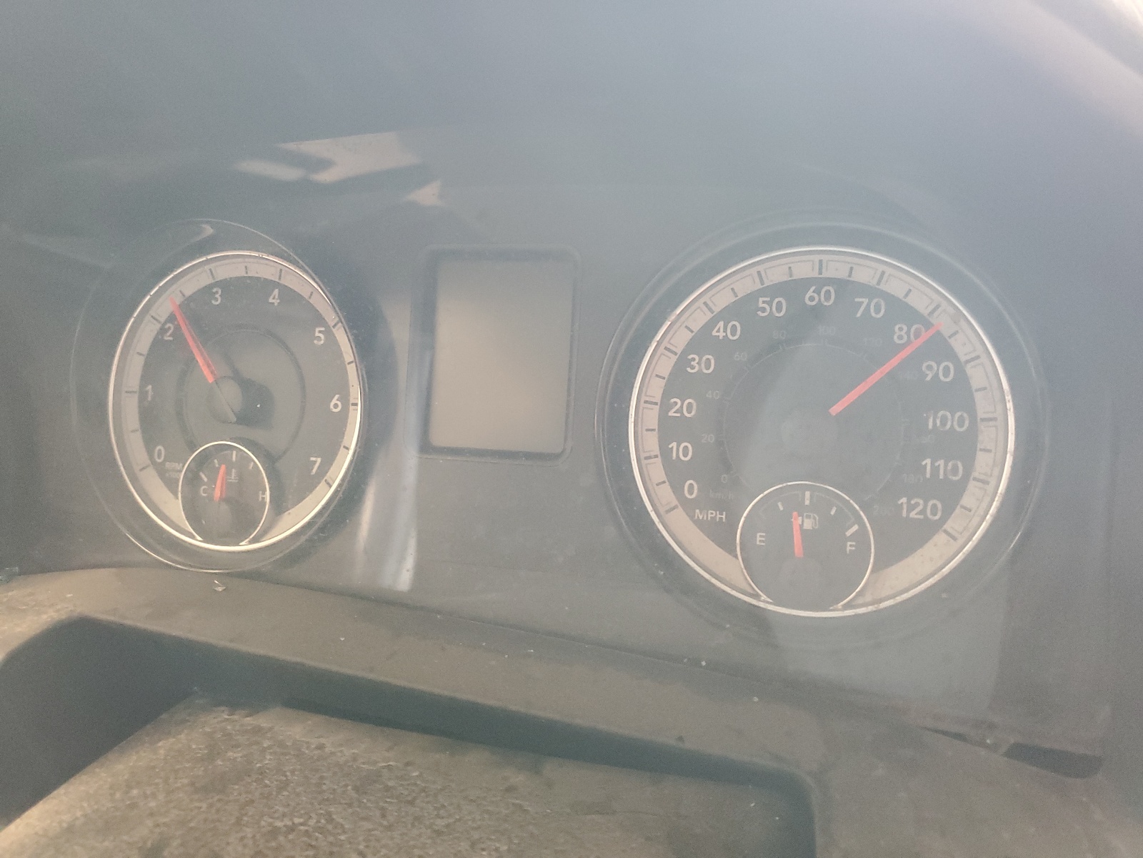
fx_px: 859
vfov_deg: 53.1
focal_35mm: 26
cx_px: 572
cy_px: 429
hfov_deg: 67.3
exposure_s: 1/40
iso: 368
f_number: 1.5
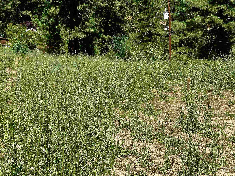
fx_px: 326
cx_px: 118
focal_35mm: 48
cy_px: 88
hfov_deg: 39.7
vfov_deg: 30.3
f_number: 1.78
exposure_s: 1/2469
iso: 64
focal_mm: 6.86
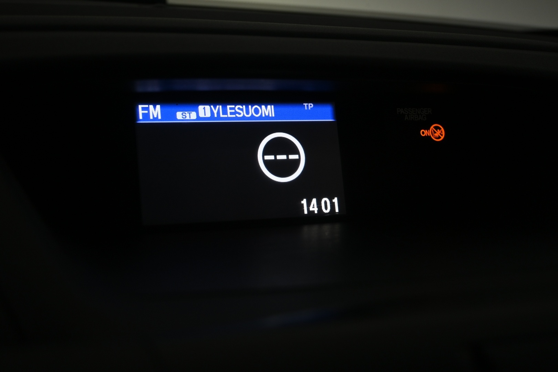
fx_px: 756
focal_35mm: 49
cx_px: 279
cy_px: 186
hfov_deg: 40.5
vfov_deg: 27.7
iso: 320
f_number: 5
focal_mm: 32.5
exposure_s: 1/80
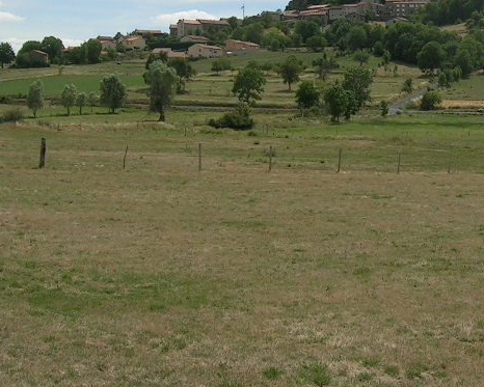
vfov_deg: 20.2
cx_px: 396
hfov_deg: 24.9
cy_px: 82
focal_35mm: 75
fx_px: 1075
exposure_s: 1/716
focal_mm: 5.4
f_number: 4.8
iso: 50
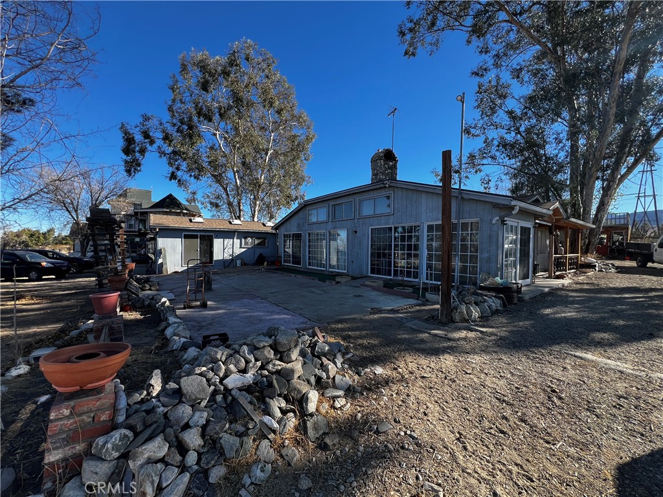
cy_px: 248
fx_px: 249
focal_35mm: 13
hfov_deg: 106.2
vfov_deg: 89.9
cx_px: 332
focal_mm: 1.57
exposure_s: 1/595
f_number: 1.8
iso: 32
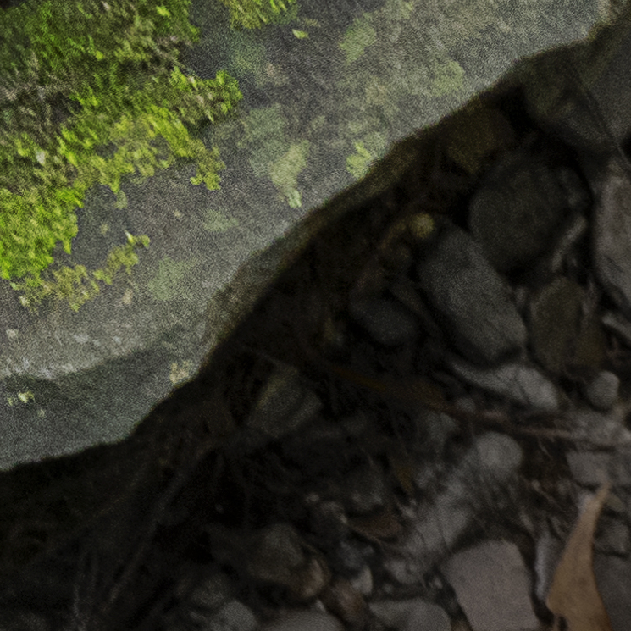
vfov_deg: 4.6
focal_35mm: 381
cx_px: -1060
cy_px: 462
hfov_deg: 4.5
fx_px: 7857
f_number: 10
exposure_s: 1/15
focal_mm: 22.4
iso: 640
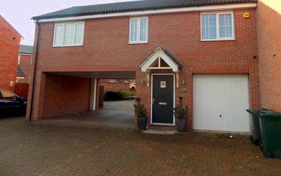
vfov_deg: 45.5
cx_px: 153
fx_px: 207
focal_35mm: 27
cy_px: 63
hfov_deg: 68.3
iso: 80
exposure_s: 1/200
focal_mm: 4
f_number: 3.1
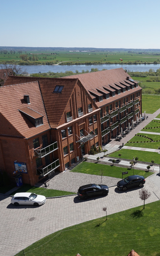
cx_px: 171
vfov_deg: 52.7
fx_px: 258
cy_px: 128
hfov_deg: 31.1
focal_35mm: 37
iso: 100
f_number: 9
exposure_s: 1/200
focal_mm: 16
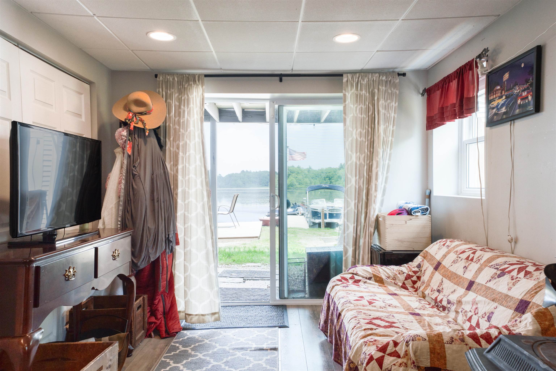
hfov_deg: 68.0
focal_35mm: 27
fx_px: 412
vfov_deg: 48.4
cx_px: 278
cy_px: 186
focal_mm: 26.7
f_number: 10
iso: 400
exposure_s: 1/60
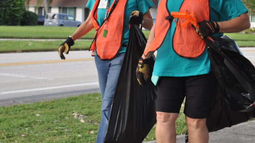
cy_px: 23
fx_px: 830
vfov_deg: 9.8
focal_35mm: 123
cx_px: 151
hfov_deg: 17.5
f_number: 6.3
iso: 200
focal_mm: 55
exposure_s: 1/160
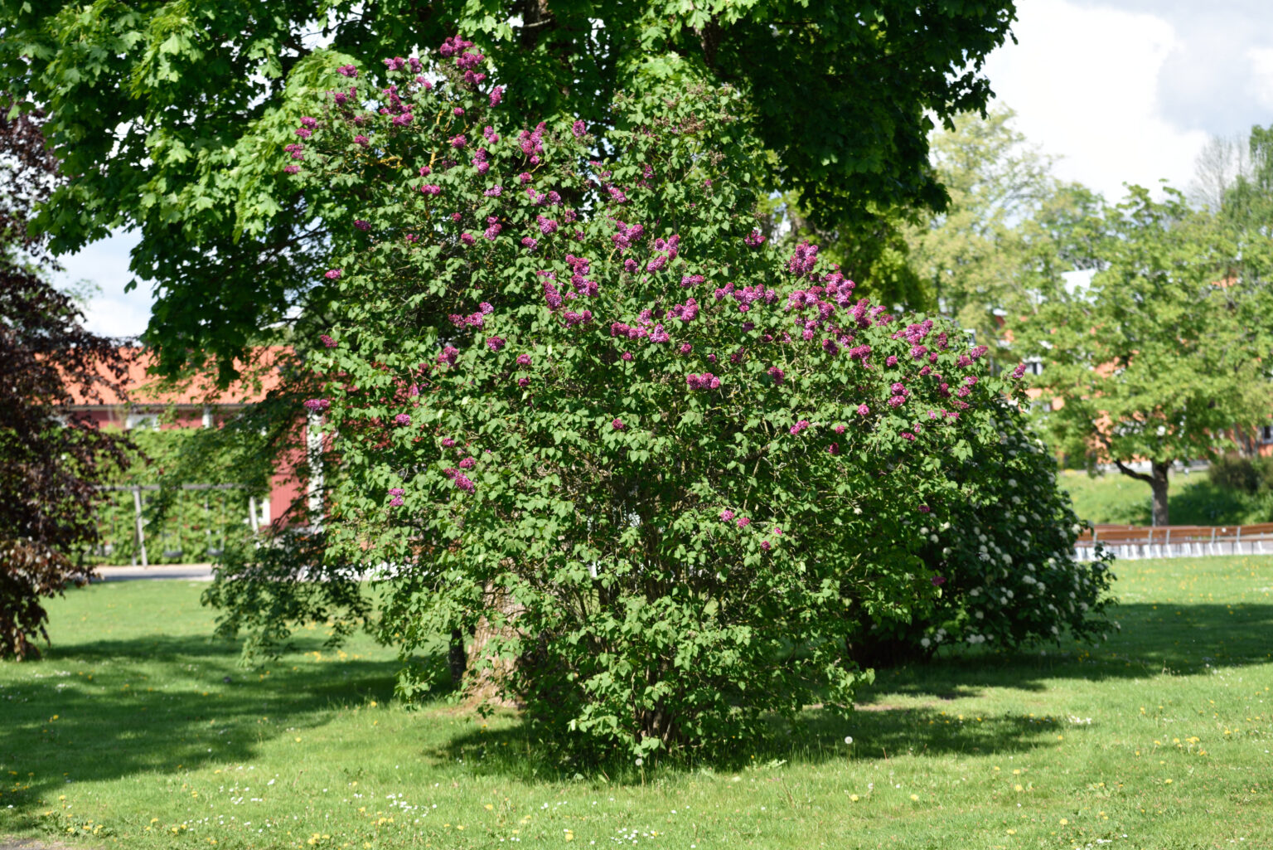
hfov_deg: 24.8
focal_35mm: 82
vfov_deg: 16.7
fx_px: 2900
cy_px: 425
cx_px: 636
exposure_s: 1/800
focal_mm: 82
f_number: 4.5
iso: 200
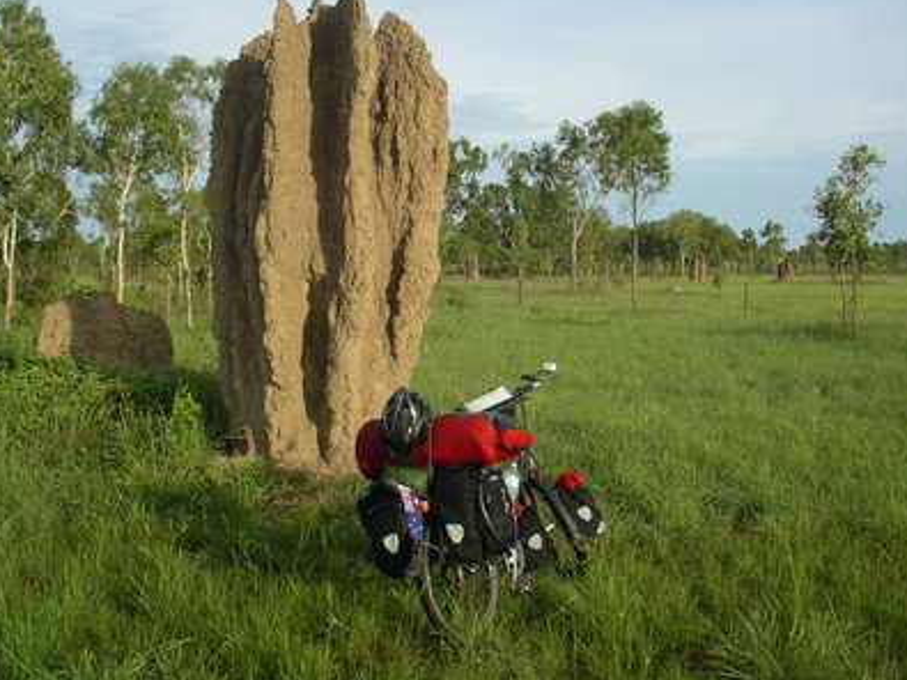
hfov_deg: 44.7
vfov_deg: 34.3
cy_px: 301
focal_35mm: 42
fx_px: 1100
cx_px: 501
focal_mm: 5.7
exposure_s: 1/125
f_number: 6.9
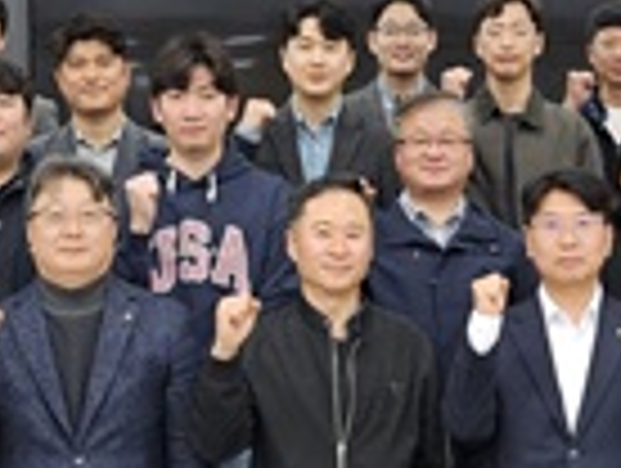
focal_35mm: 108
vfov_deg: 13.7
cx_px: 459
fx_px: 1941
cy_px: 214
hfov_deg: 18.1
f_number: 1.8
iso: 250
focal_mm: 5.4
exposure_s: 1/120
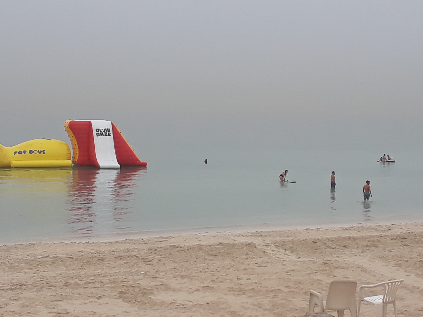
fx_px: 342
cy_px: 160
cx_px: 210
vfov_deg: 49.7
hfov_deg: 63.4
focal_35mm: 28
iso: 40
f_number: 1.9
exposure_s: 1/2227
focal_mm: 3.6
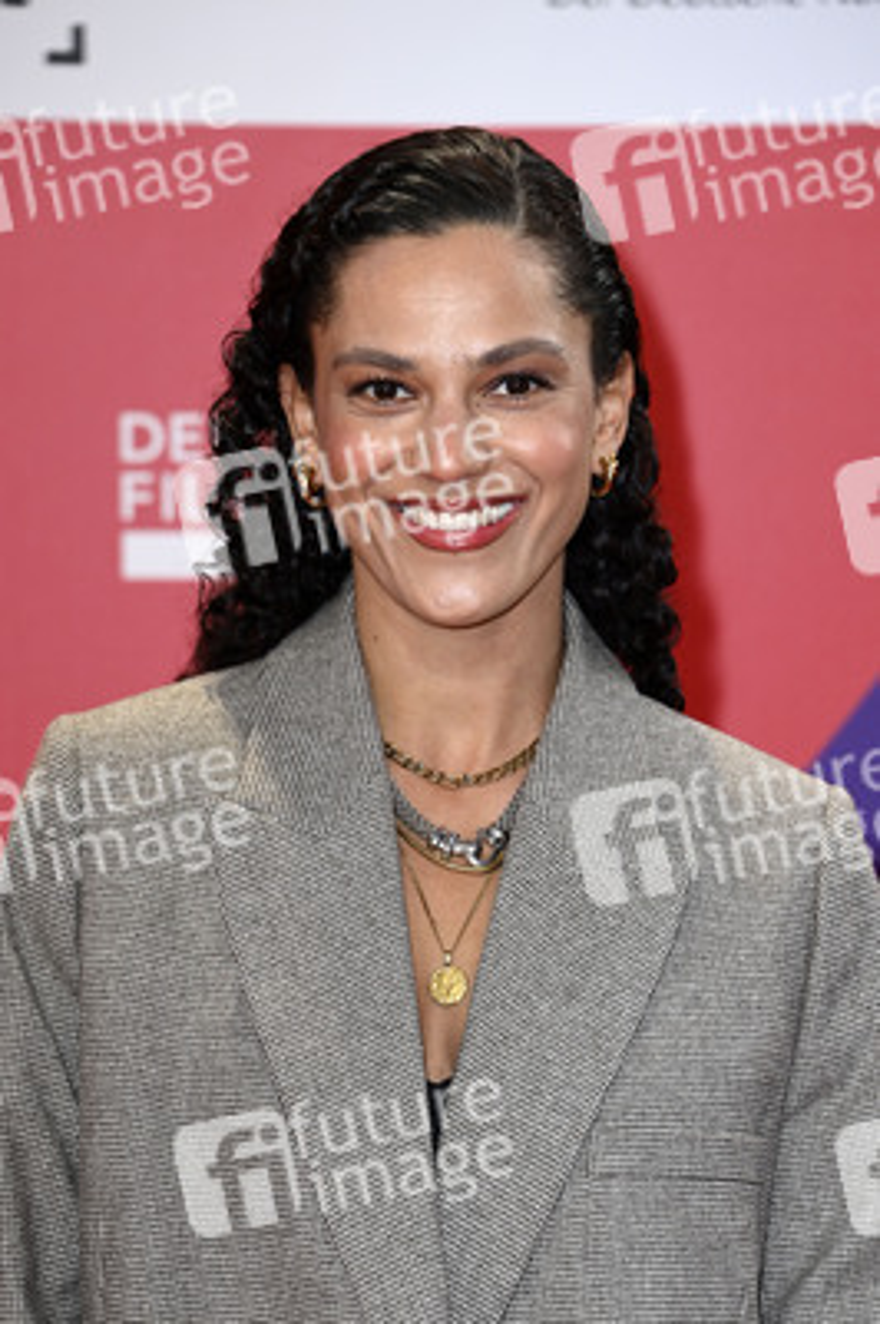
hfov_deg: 8.1
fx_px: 6244
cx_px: 440
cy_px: 662
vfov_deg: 12.1
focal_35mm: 170
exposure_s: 1/250
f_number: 6.3
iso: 640
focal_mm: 170
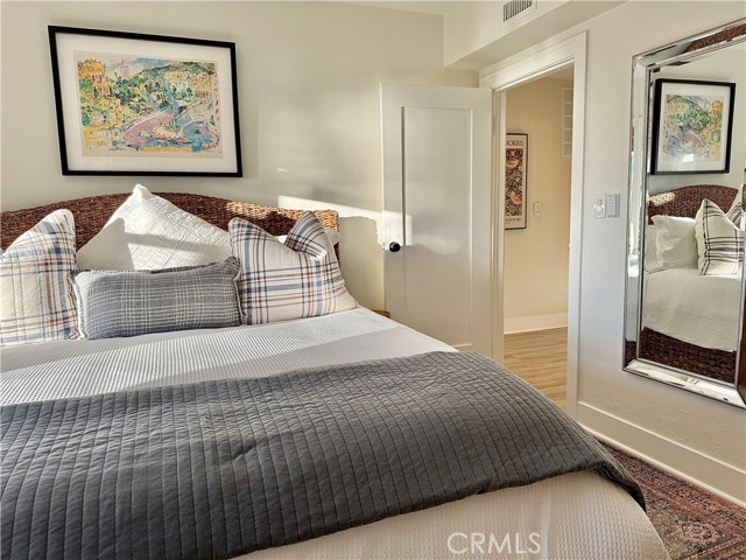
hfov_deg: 71.6
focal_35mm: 24
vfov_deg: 56.8
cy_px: 280
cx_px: 373
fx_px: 517
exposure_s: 1/389
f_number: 1.78
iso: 80
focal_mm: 6.76
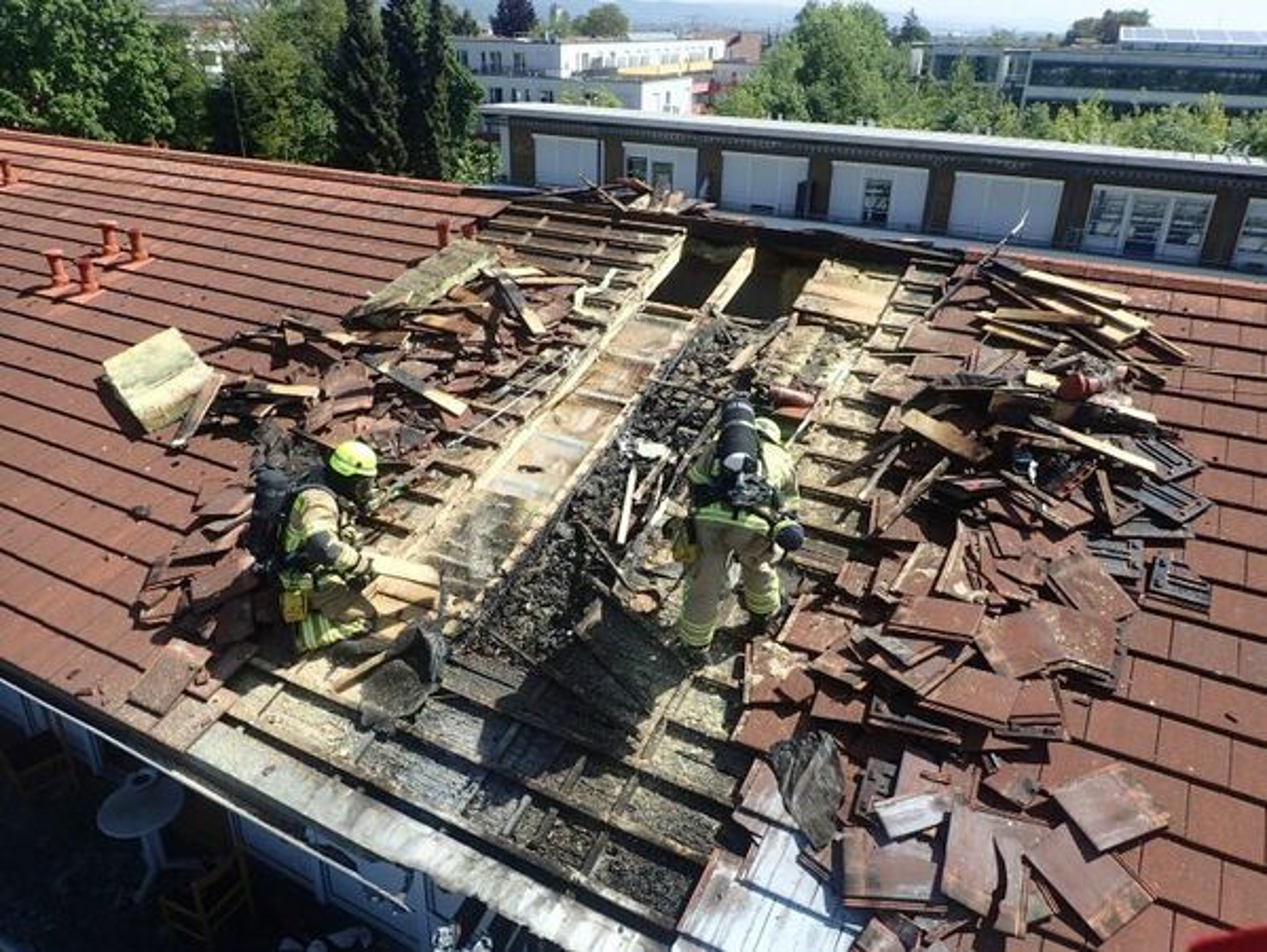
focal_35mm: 25
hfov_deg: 69.4
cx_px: 634
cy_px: 476
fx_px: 916
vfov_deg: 54.9
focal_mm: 4.5
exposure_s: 1/160
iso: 100
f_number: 8
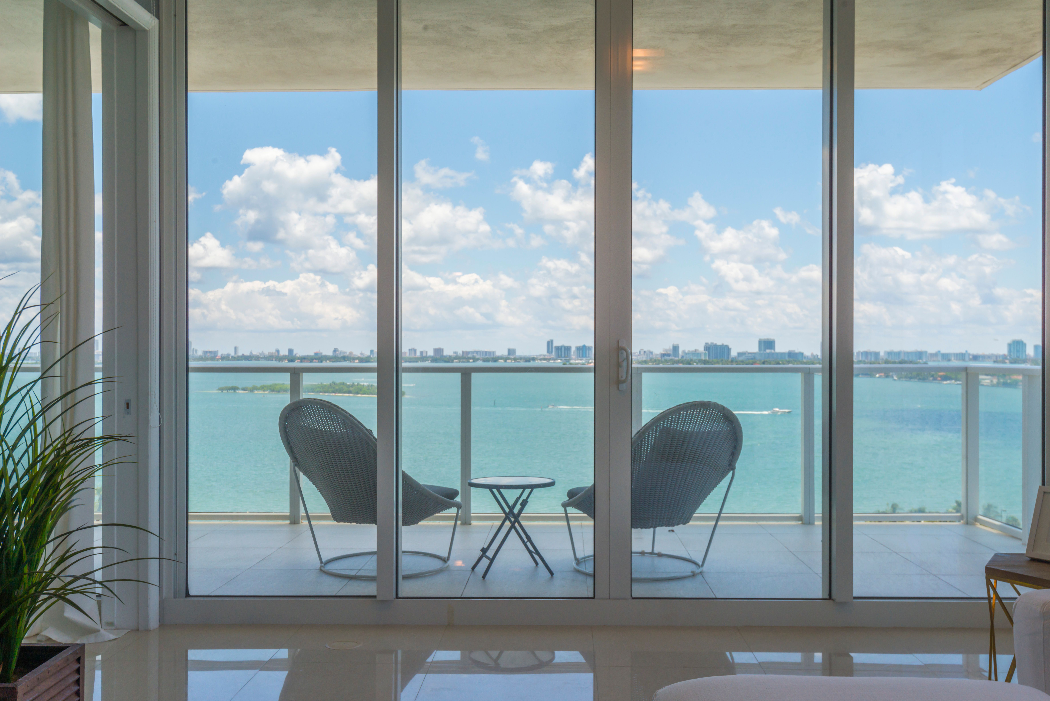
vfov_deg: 37.9
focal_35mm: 35
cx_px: 525
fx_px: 1021
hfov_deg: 54.4
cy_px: 350
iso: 100
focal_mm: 35
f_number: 11
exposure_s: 1/160
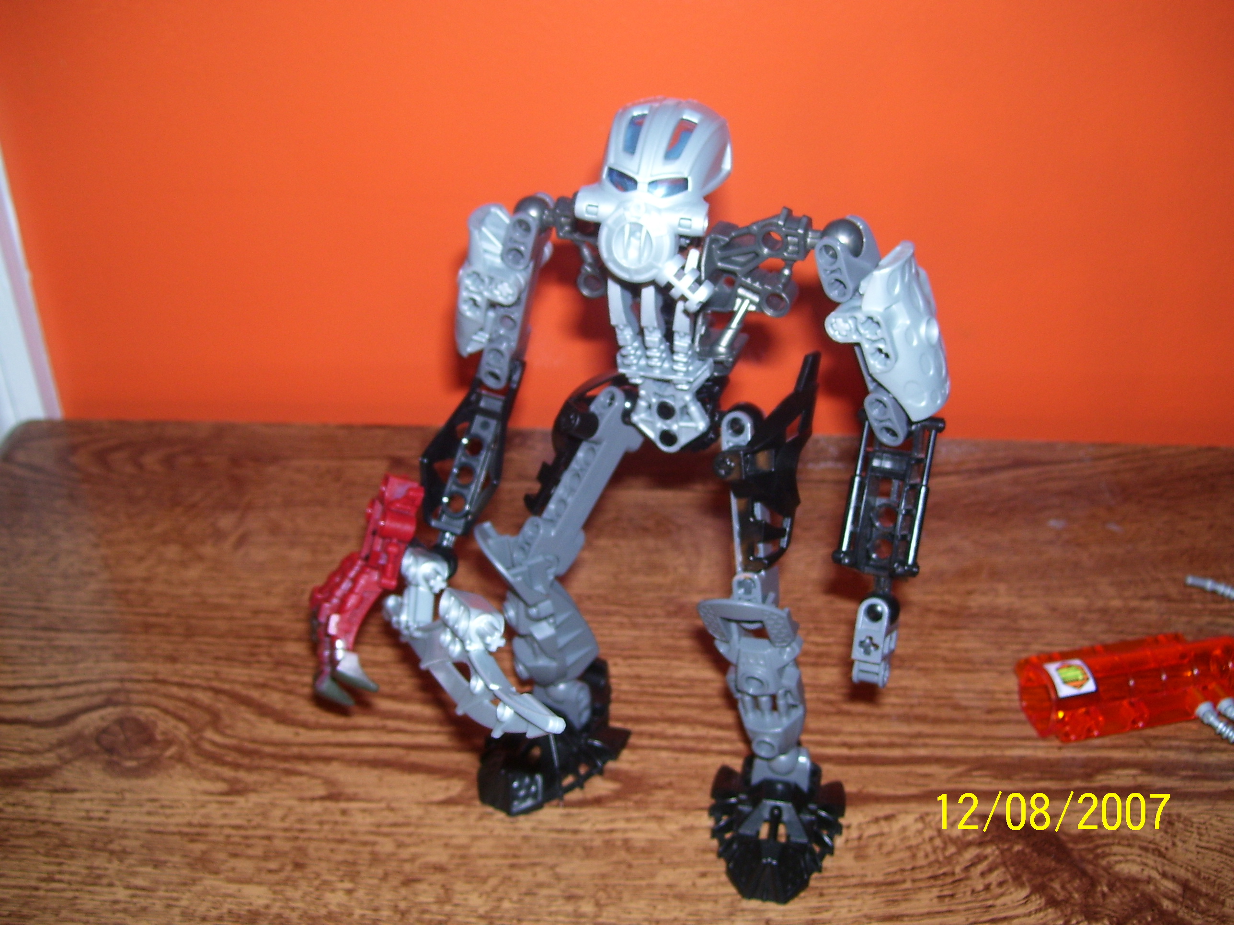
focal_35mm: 37
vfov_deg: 38.7
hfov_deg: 50.1
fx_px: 1319
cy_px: 462
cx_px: 617
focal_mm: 6
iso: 80
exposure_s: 1/60
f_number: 2.7
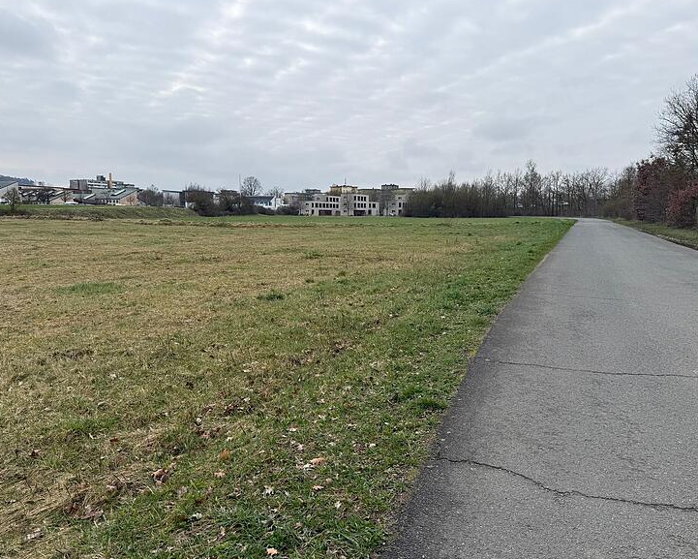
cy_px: 279
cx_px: 335
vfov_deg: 54.9
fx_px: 537
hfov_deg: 66.0
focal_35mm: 26
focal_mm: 6.76
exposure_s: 1/4167
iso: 80
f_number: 1.78
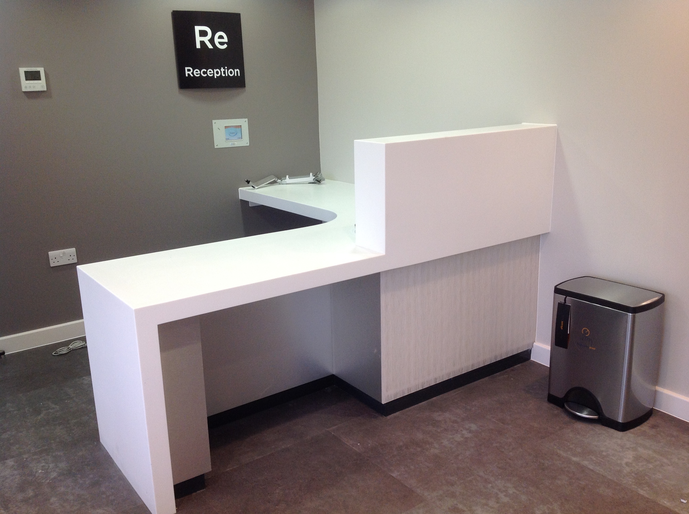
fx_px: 696
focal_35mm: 35
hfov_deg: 52.7
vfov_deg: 40.6
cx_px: 344
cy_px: 257
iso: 80
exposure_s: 1/60
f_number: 2.4
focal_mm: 4.28
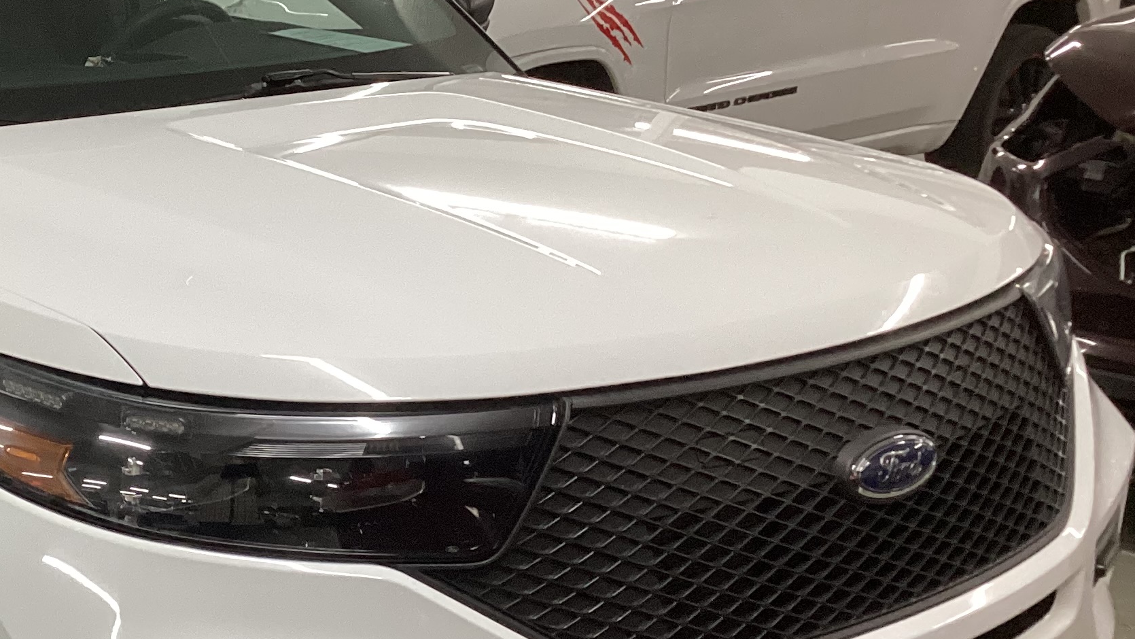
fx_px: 1987
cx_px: 119
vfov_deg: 18.2
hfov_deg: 30.5
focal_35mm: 66
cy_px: 446
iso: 160
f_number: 2.4
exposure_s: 1/60
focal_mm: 3.3
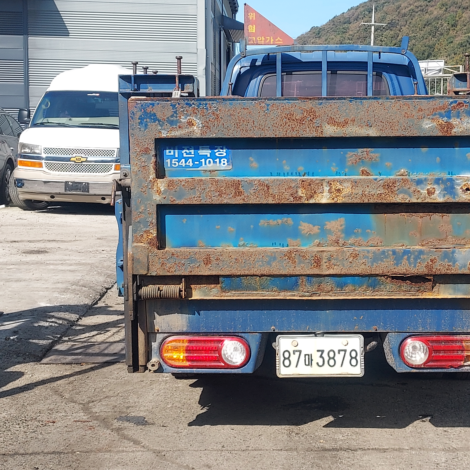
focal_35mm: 30
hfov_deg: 52.9
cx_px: 317
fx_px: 461
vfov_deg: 54.0
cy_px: 233
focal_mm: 4.6
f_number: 1.8
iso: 40
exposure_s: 1/717
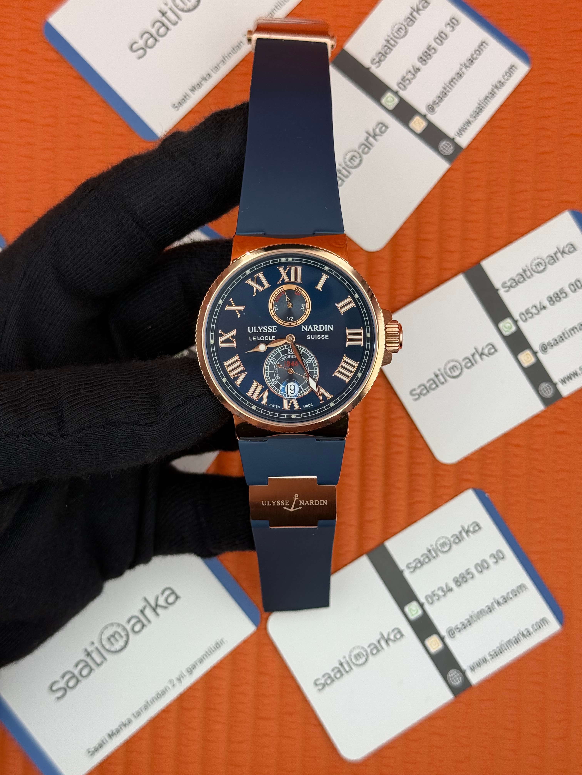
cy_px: 388
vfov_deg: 39.7
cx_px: 291
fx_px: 1076
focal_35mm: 48
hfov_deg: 30.3
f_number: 1.78
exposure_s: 1/530
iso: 64
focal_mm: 6.76
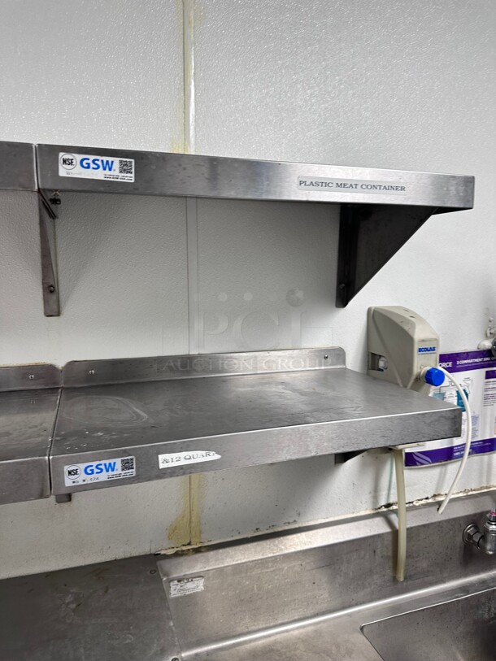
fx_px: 458
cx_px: 248
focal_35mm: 24
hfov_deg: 56.8
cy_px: 330
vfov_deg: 71.6
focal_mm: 6.86
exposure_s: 1/60
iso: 125
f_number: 1.78
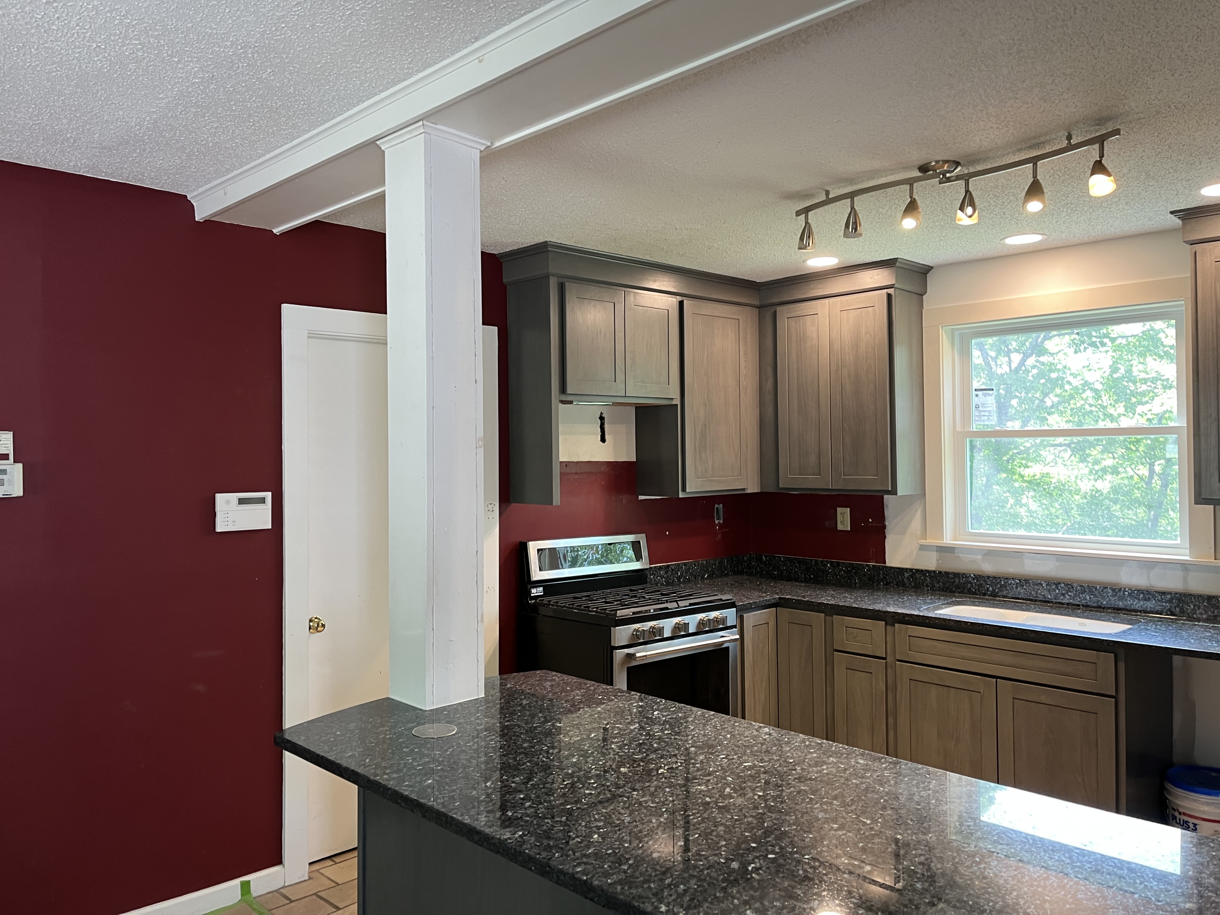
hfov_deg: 67.3
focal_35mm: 26
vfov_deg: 53.1
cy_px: 458
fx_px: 916
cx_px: 610
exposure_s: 1/60
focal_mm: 5.1
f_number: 1.6
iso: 100
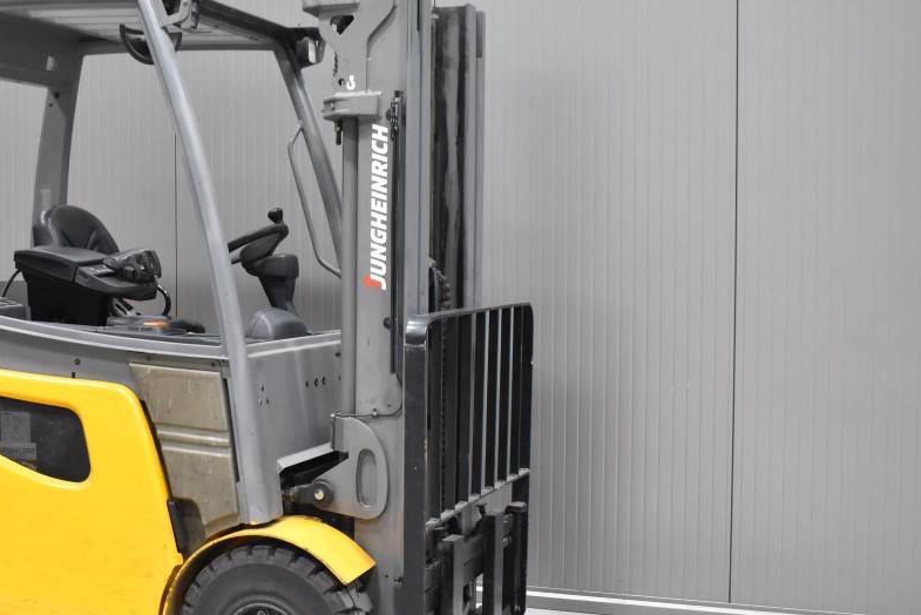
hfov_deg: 35.4
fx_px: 1408
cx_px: 229
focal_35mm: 55
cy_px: 343
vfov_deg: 24.6
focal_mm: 24
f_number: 4.5
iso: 1600
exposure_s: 1/40
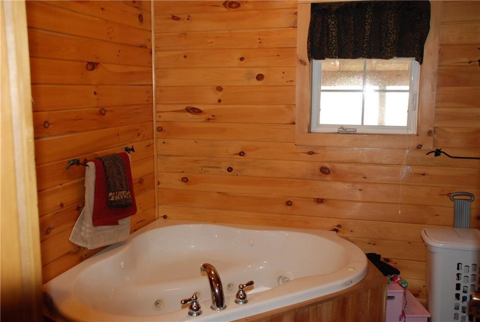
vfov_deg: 40.1
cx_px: 240
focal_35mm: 33
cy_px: 161
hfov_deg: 57.1
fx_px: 441
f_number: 5
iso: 800
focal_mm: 22
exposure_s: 1/60
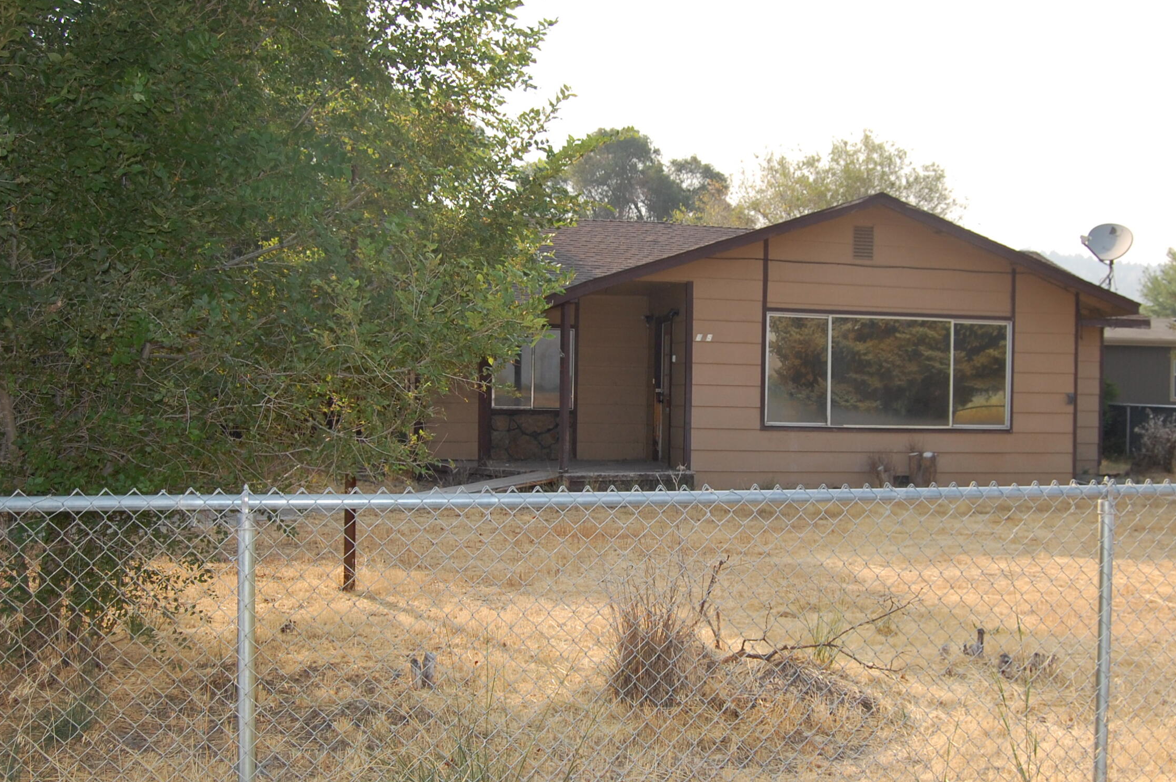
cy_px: 397
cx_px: 644
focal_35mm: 36
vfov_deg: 36.8
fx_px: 1175
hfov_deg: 53.1
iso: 320
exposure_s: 1/500
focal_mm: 18
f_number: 5.6
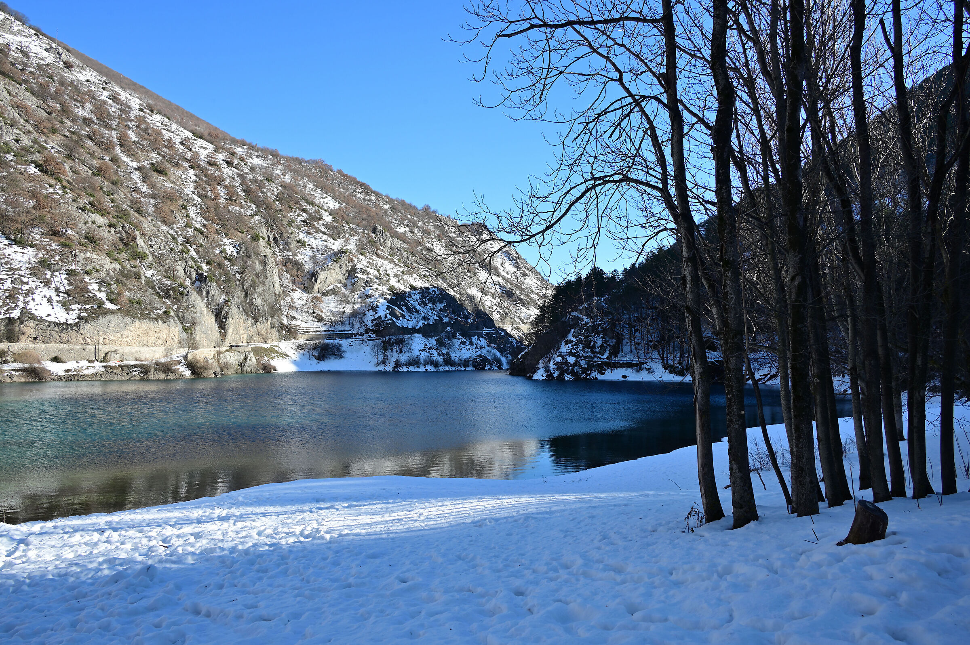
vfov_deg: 53.1
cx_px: 485
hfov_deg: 73.8
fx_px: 646
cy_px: 322
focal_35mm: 24
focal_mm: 24
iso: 100
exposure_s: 1/60
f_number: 13
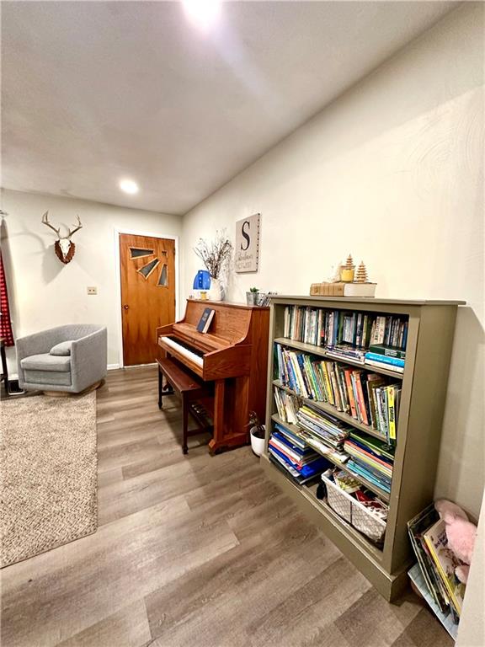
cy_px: 324
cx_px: 242
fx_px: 262
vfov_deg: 102.1
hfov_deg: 85.7
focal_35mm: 14
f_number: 2.2
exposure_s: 1/60
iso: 400
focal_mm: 2.22
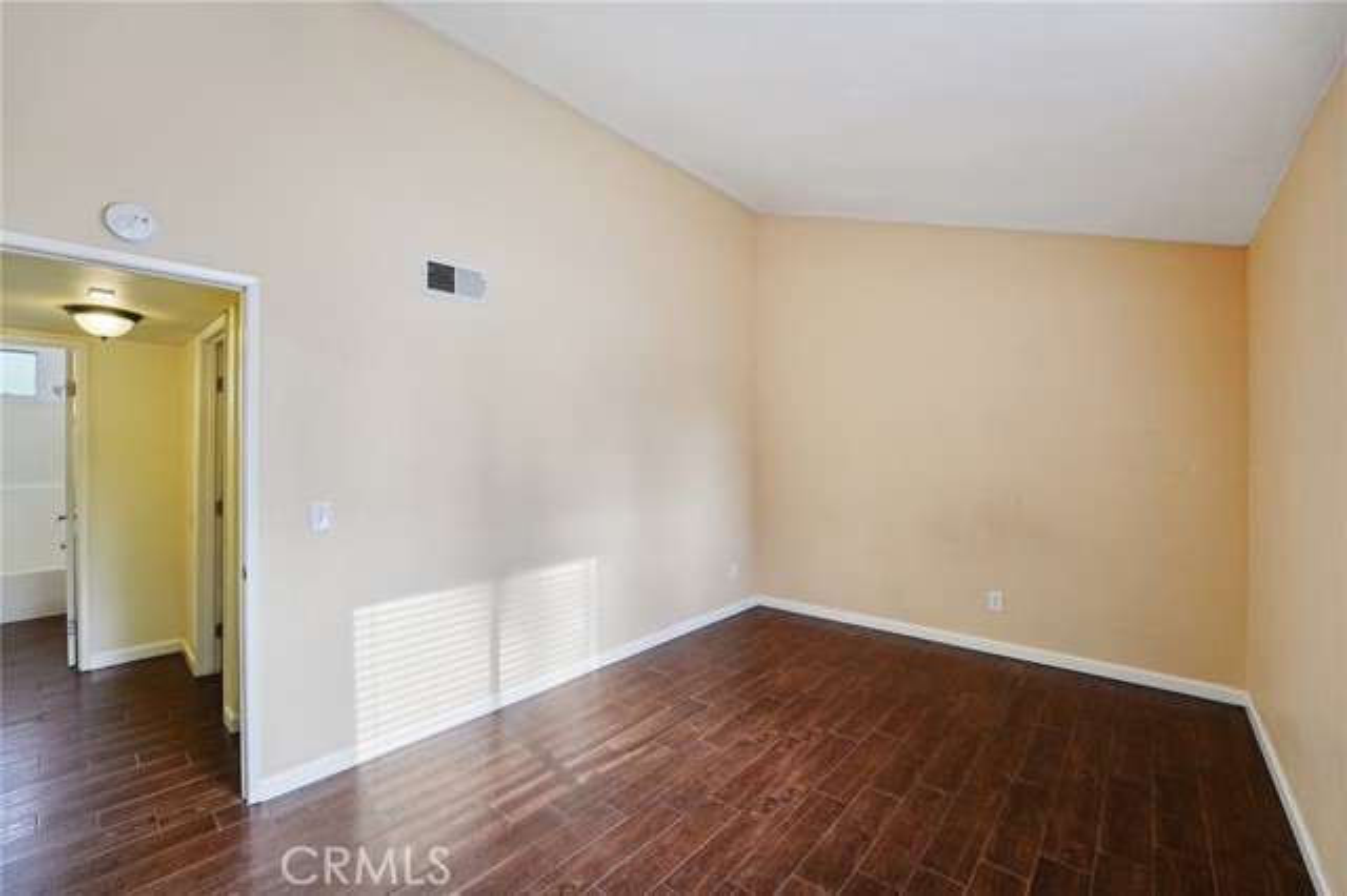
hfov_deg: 104.3
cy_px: 448
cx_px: 674
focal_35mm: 14
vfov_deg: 81.1
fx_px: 524
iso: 400
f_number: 8
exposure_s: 1/50
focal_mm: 14
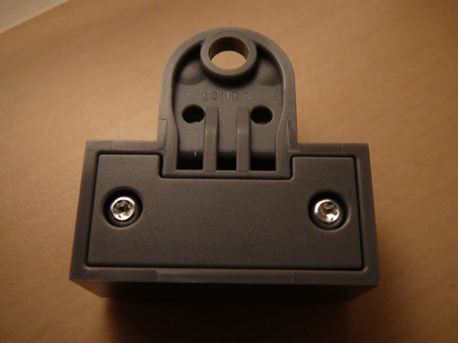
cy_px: 172
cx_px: 229
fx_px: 503
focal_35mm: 38
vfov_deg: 37.7
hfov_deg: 49.0
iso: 160
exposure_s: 1/30
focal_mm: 5.6
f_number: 3
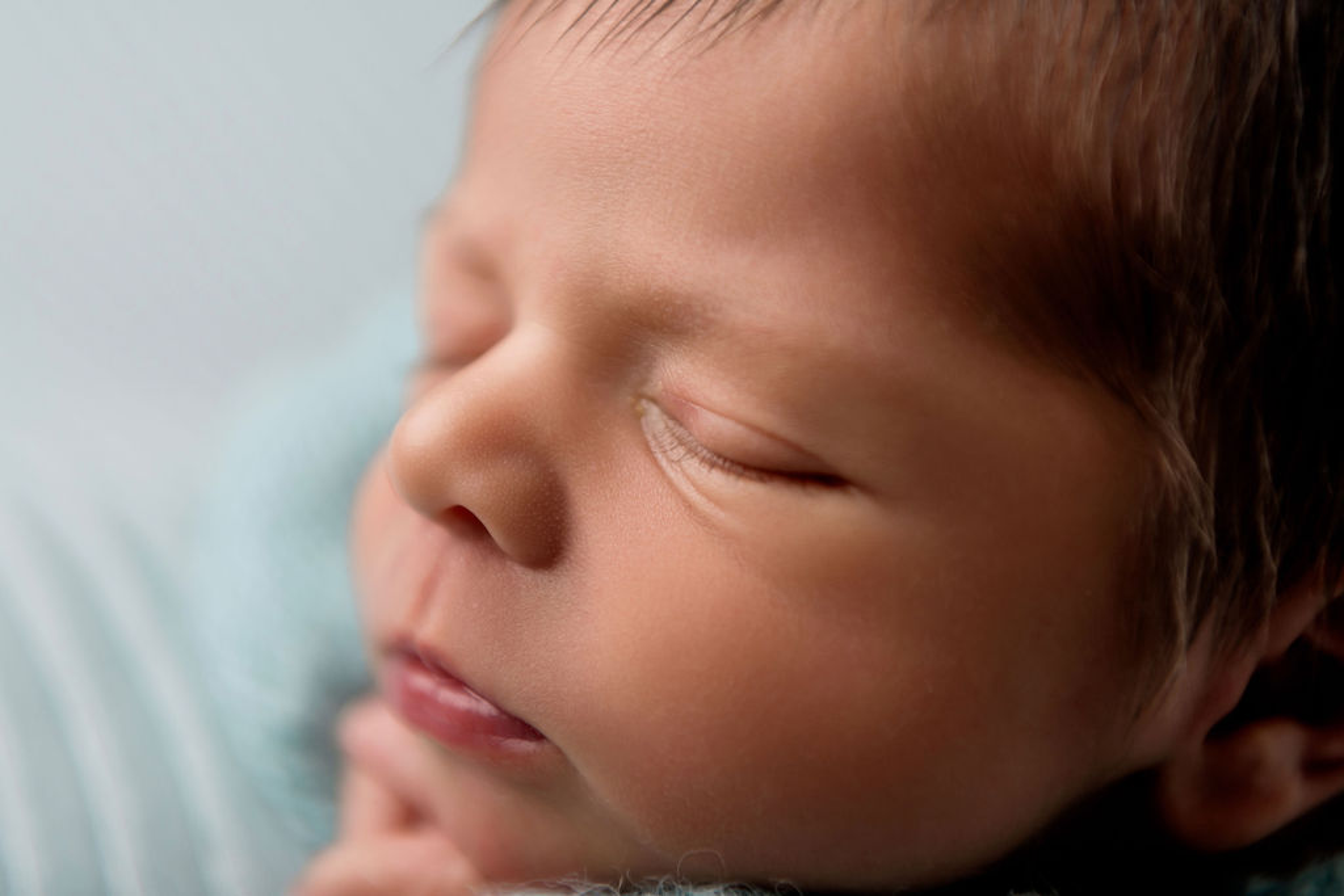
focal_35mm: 70
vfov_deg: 19.5
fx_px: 2614
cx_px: 672
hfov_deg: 28.8
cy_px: 448
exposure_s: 1/200
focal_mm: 70
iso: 200
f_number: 3.5
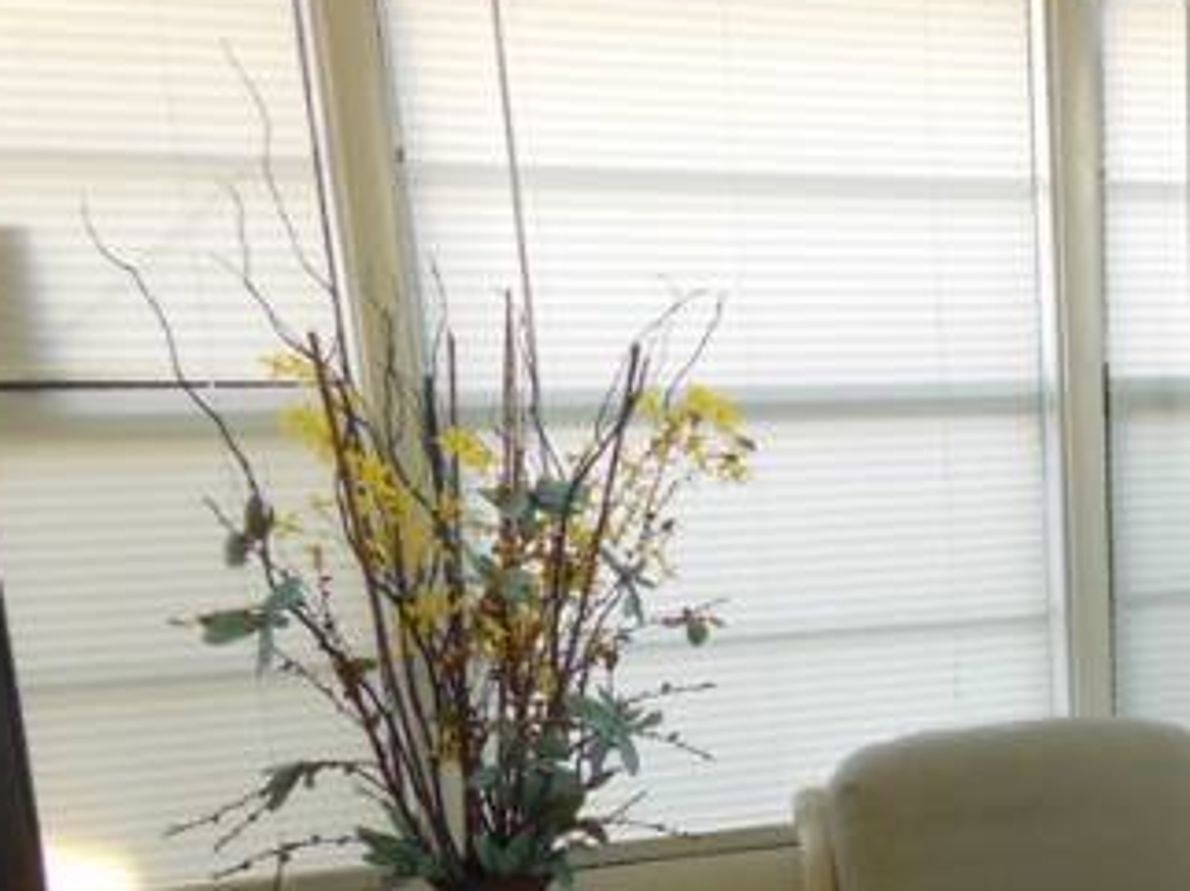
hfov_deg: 27.2
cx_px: 1282
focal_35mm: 66
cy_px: 1067
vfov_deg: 20.8
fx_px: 2267
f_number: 3.5
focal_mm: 4.5
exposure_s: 1/30
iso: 160
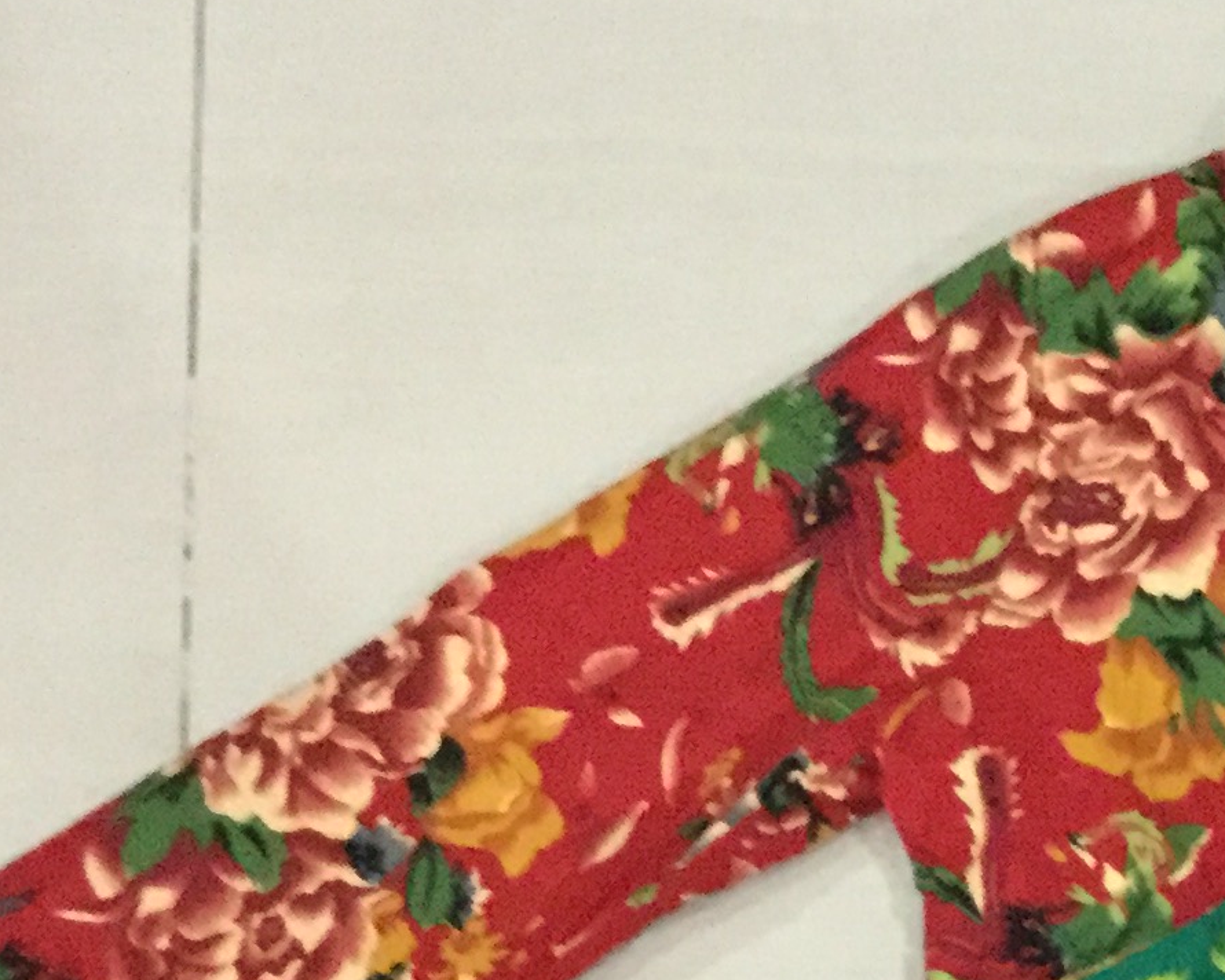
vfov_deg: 13.1
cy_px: 1511
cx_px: 1704
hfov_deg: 16.2
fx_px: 4024
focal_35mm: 111
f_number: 2.4
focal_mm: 3.3
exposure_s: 1/17
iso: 800
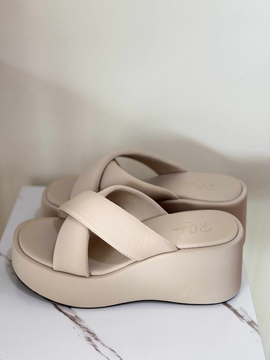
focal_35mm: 48
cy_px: 180
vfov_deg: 39.7
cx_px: 135
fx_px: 499
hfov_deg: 30.3
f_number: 1.78
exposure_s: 1/121
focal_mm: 6.76
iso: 80
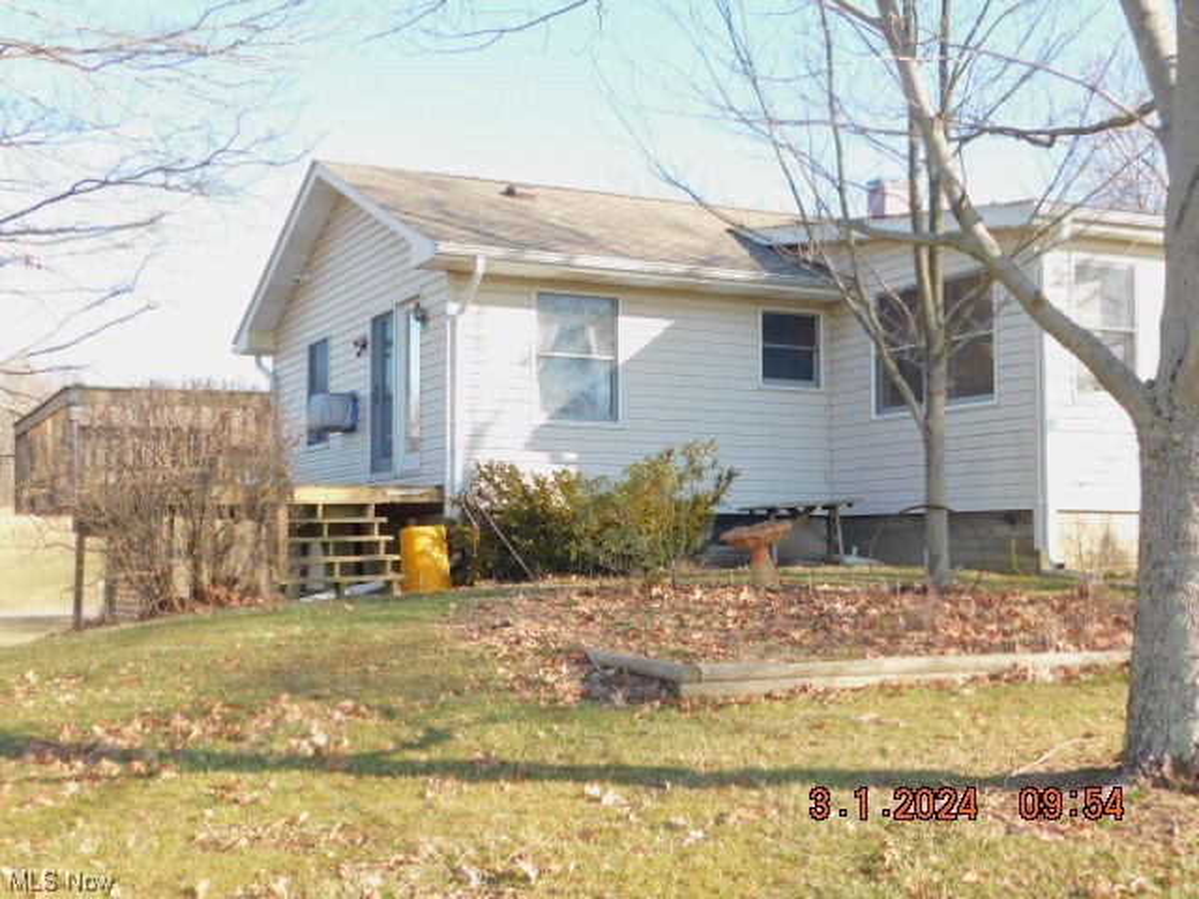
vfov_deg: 32.2
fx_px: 1559
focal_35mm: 45
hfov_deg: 42.1
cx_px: 600
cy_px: 450
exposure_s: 1/200
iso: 125
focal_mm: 8
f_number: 3.7
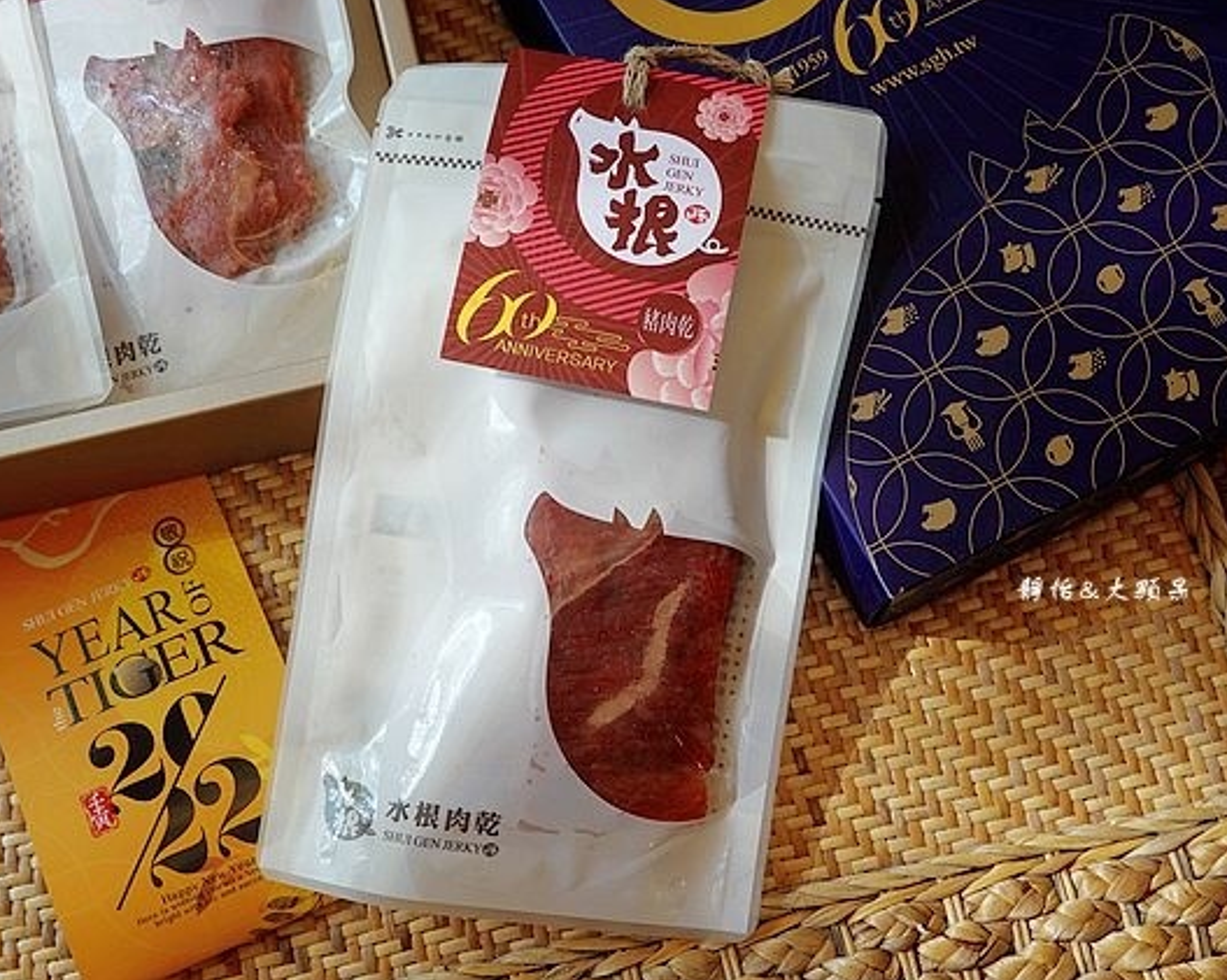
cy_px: 483
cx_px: 587
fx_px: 1597
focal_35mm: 44
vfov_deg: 34.1
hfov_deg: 42.0
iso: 125
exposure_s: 1/50
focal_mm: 14.12
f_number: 3.5
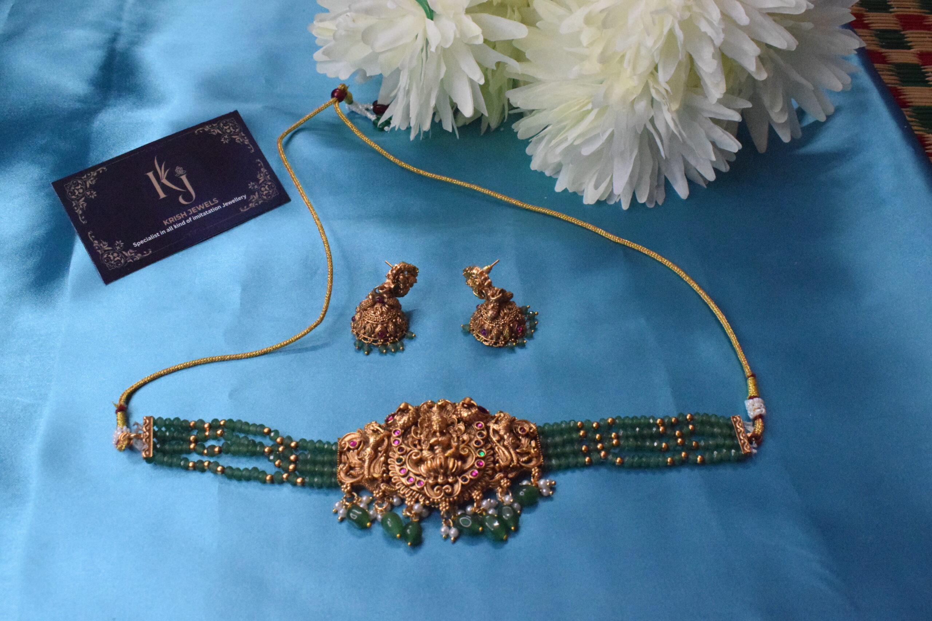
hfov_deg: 53.1
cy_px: 310
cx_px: 466
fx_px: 932
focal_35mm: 36
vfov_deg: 36.9
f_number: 11
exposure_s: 1/80
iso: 10000
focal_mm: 24
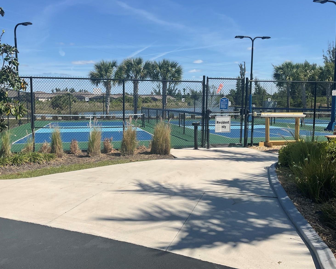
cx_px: 158
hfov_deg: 57.1
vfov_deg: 47.1
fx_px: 308
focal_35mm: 31
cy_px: 131
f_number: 1.8
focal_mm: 3
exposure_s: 1/2959
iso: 16
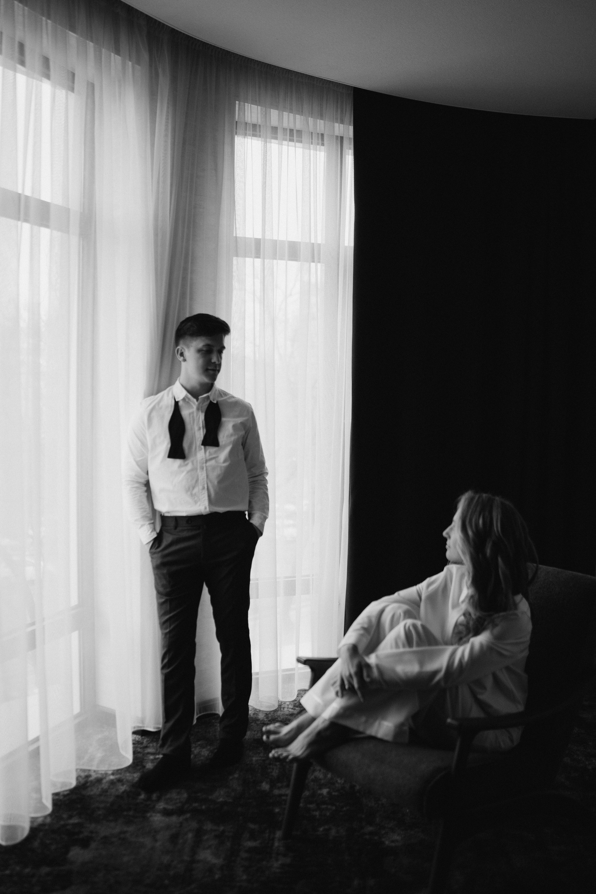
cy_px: 447
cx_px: 298
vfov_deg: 54.4
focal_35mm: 35
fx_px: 869
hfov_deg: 37.9
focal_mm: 35
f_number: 1.6
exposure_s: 1/400
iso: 800
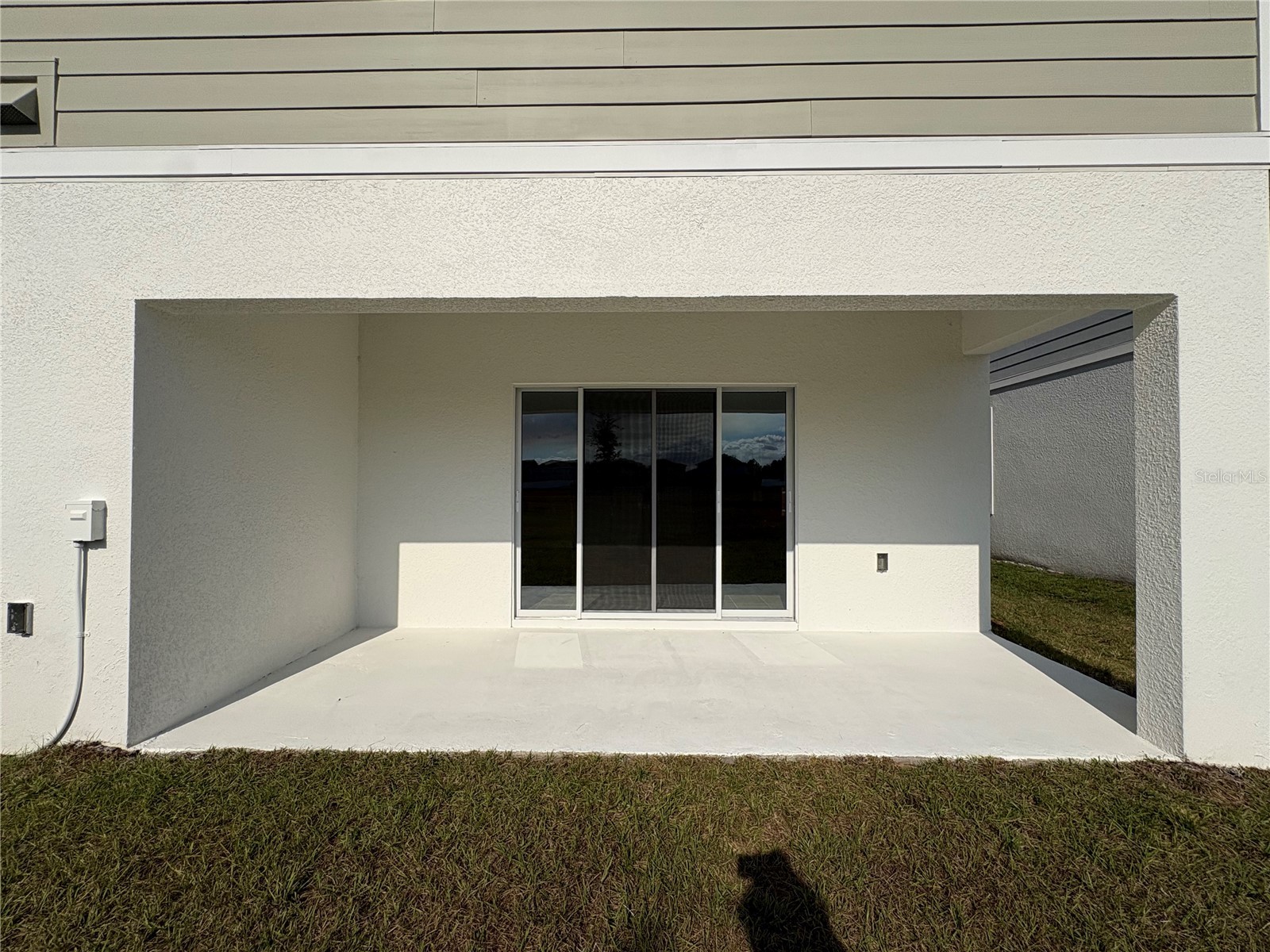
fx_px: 514
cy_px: 476
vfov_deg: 85.7
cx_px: 635
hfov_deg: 102.1
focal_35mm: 14
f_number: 2.2
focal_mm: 2.22
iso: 50
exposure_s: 1/5650
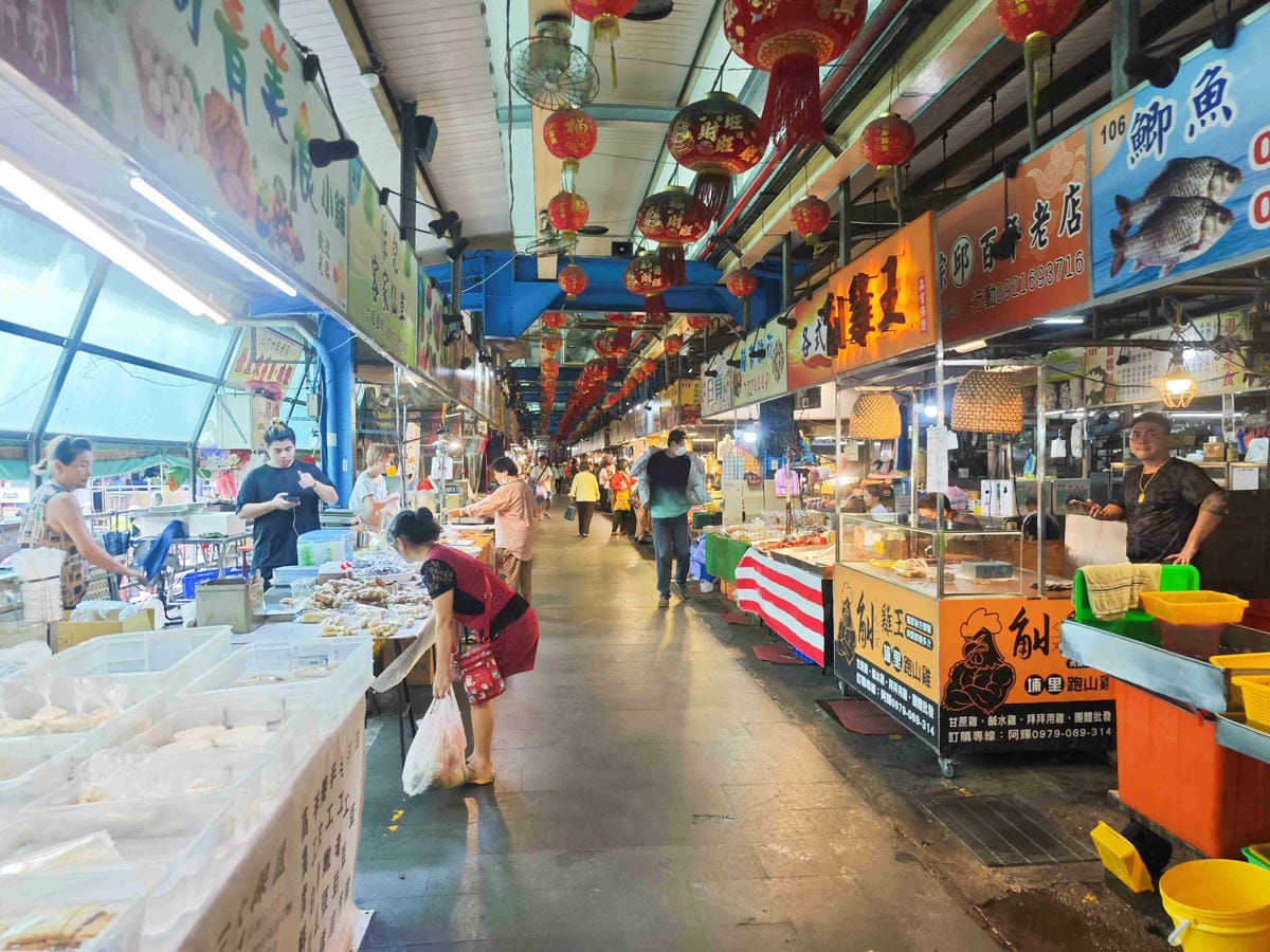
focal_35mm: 23
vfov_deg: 58.9
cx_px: 635
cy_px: 476
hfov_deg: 73.9
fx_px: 844
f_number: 2
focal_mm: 8.72
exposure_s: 1/120
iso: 64
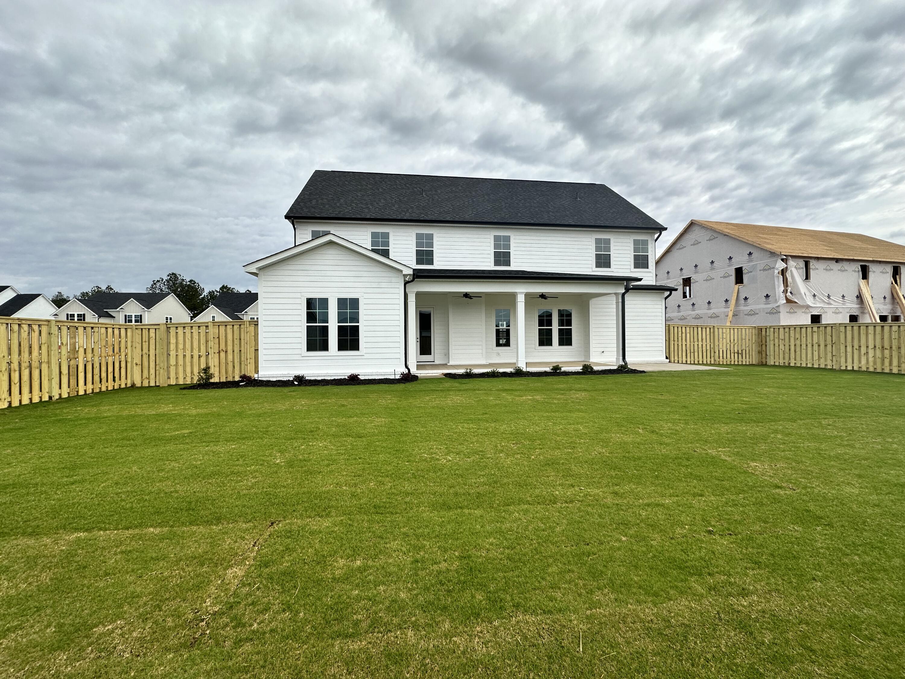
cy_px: 340
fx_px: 366
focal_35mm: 14
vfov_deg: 85.7
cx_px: 452
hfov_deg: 102.1
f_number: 2.2
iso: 40
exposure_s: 1/924
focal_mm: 2.22
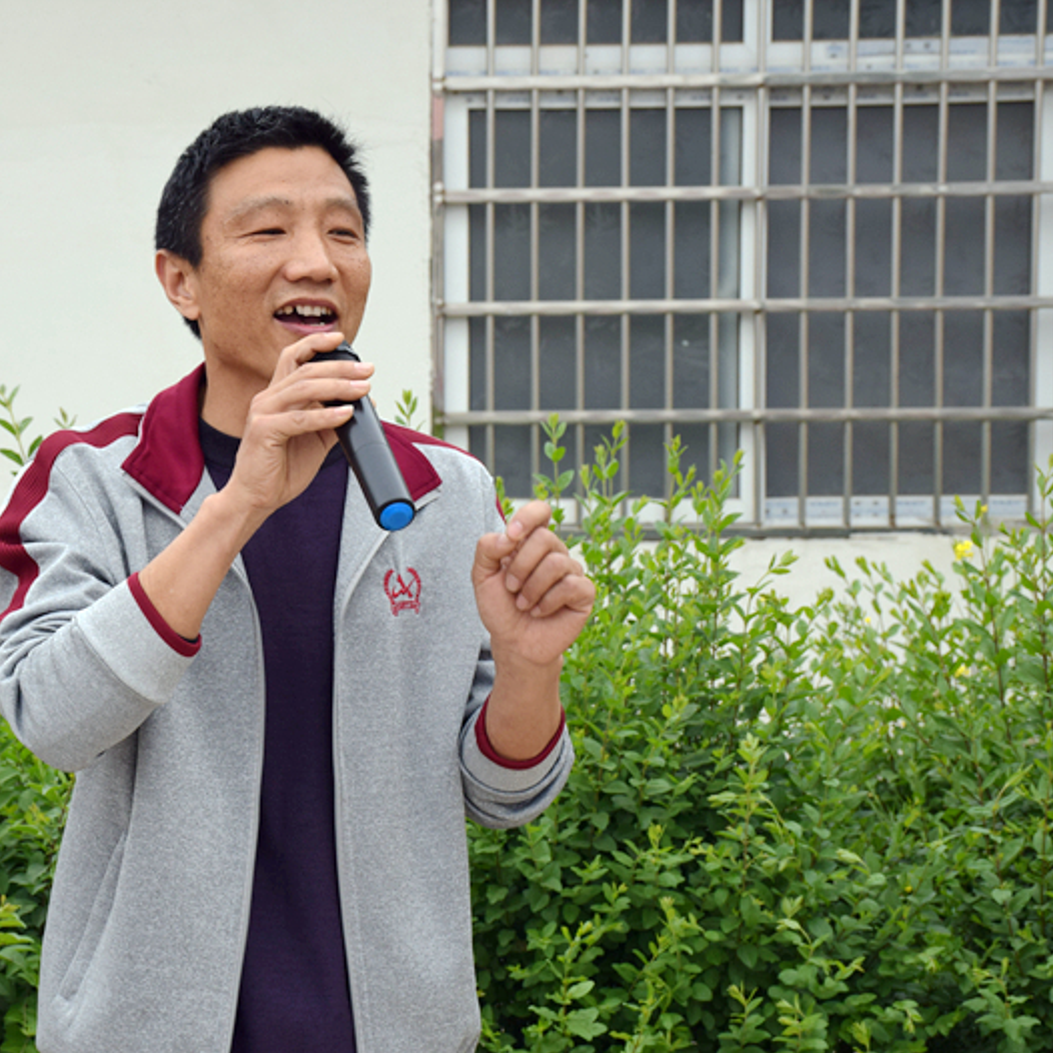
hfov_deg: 18.6
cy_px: 532
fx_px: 3201
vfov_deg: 18.7
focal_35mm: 93
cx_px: 294
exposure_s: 1/250
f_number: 8
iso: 250
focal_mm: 48
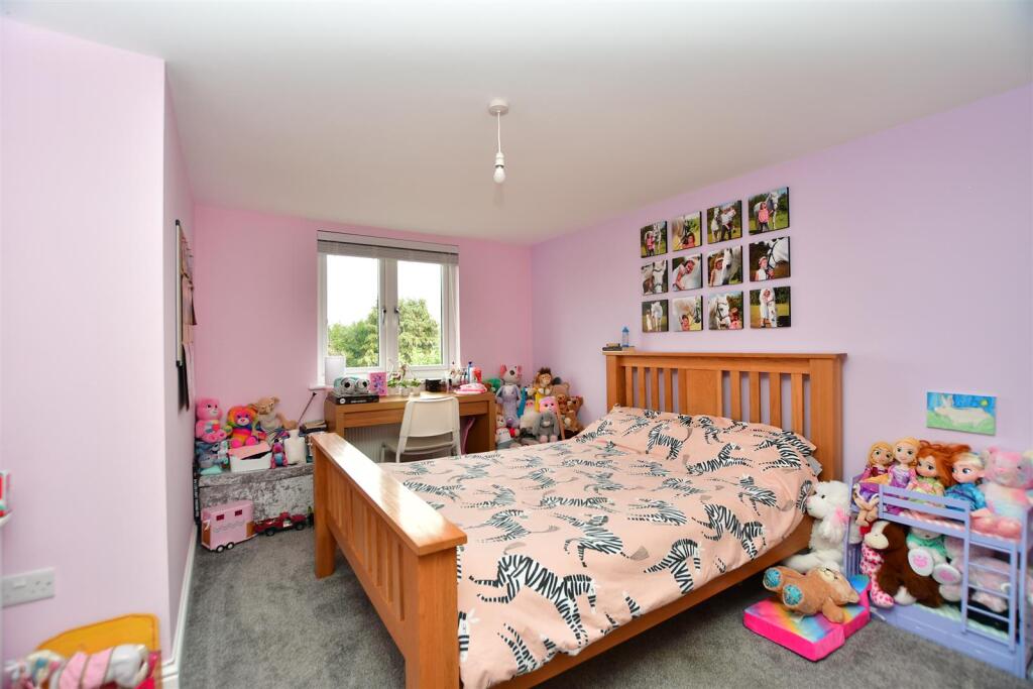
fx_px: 430
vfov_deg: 77.3
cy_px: 344
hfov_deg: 100.4
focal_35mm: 15
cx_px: 516
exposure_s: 1/40
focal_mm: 10
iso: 160
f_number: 4.5
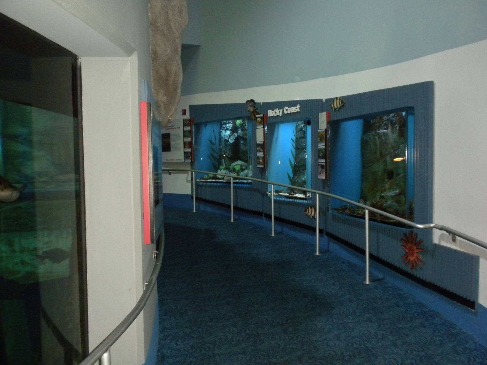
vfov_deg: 38.7
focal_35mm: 37
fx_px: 521
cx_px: 244
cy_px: 182
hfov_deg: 50.1
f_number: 3.5
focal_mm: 6.6
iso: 414
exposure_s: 1/30
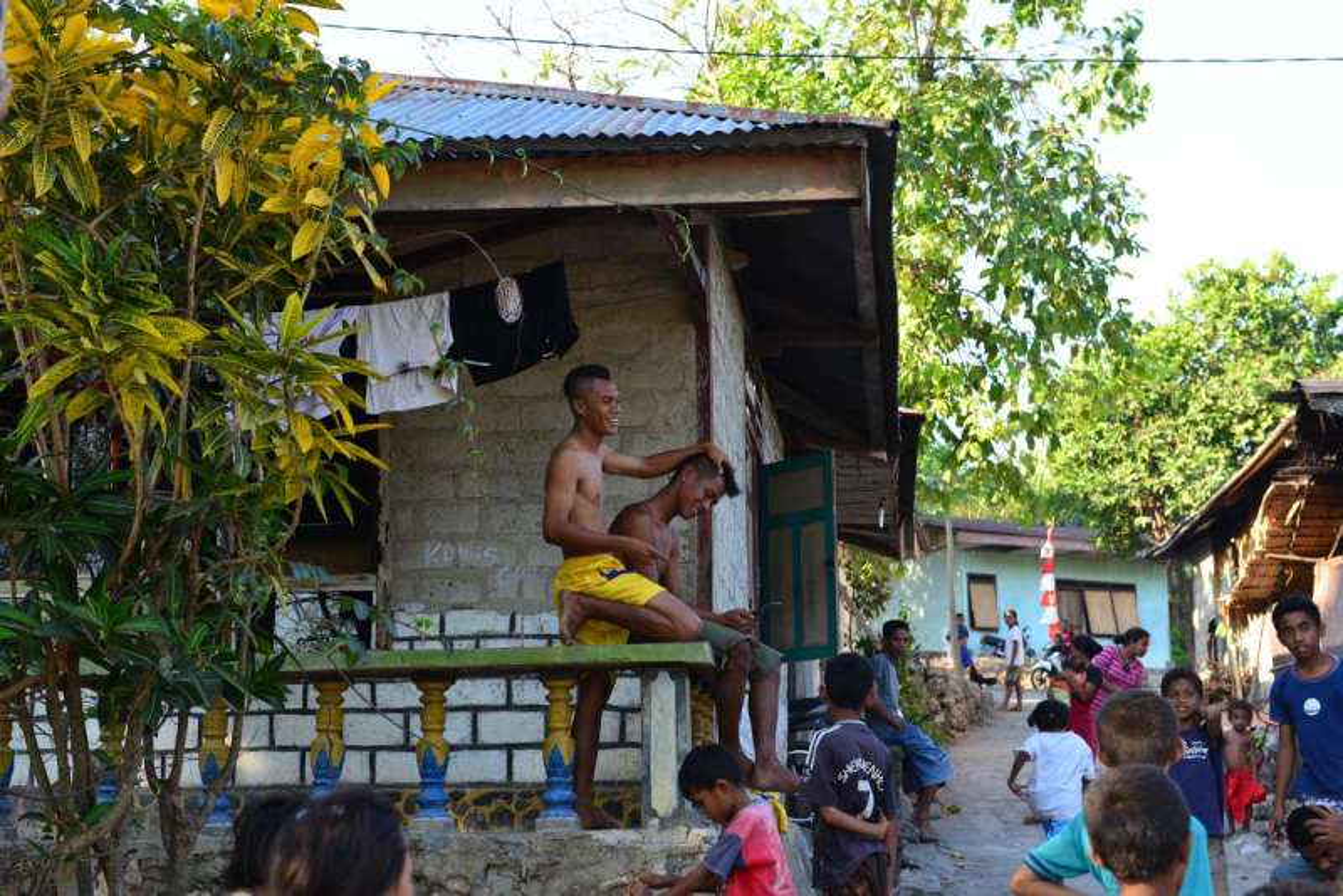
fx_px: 2239
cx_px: 672
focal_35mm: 60
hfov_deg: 33.4
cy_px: 448
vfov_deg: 22.6
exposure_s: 1/125
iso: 250
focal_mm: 60
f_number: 5.6
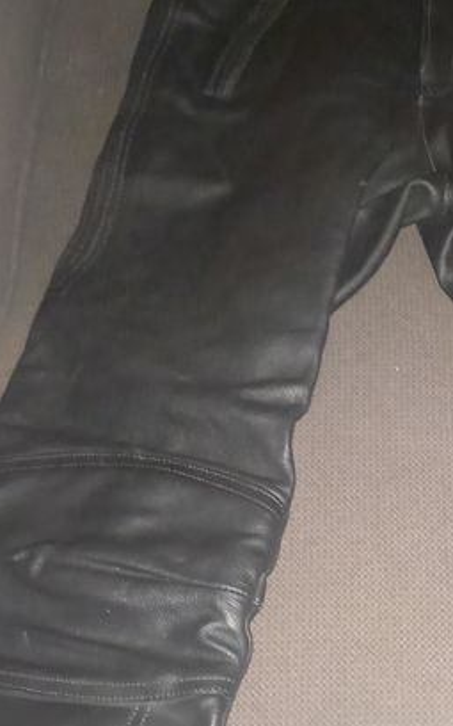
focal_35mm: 65
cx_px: 465
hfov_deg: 19.4
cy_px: 575
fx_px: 1284
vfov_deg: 30.8
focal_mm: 4.65
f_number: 1.8
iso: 1000
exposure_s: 1/20
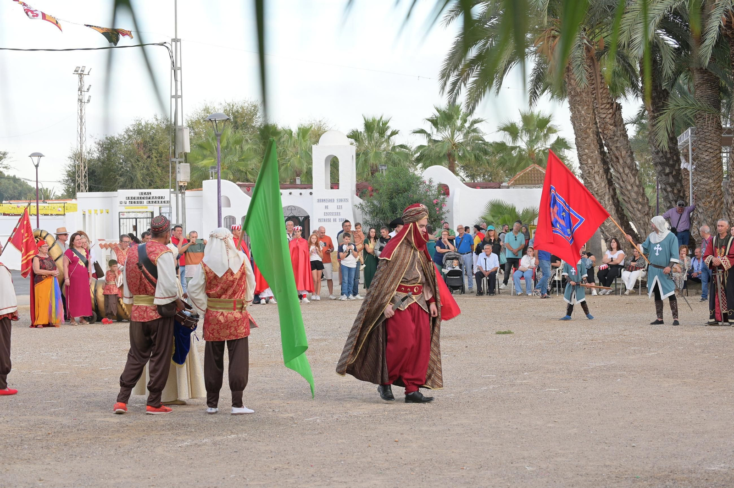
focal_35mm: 75
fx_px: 1528
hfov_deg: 27.0
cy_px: 244
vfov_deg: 18.2
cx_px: 367
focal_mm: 75
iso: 800
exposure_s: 1/400
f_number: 5.6
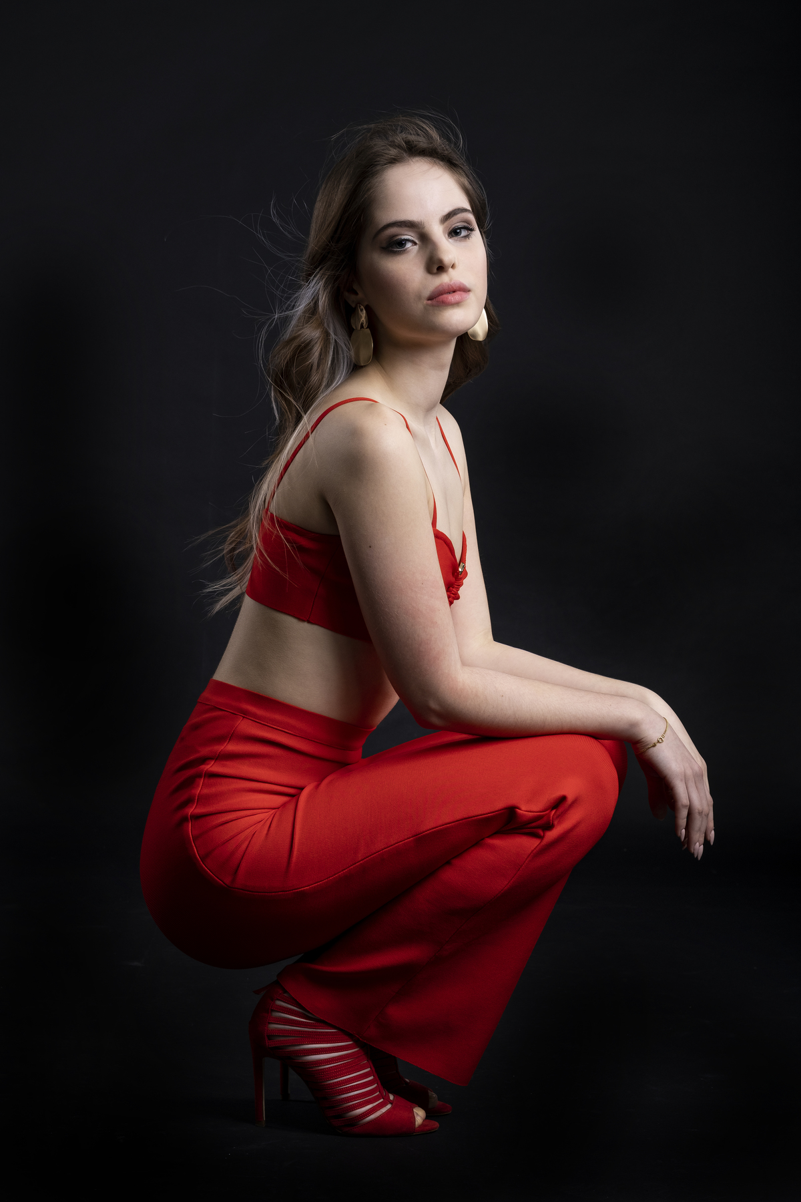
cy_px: 601
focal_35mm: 84
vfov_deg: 24.2
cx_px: 400
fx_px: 2803
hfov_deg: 16.3
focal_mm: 56
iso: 160
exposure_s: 1/250
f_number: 8
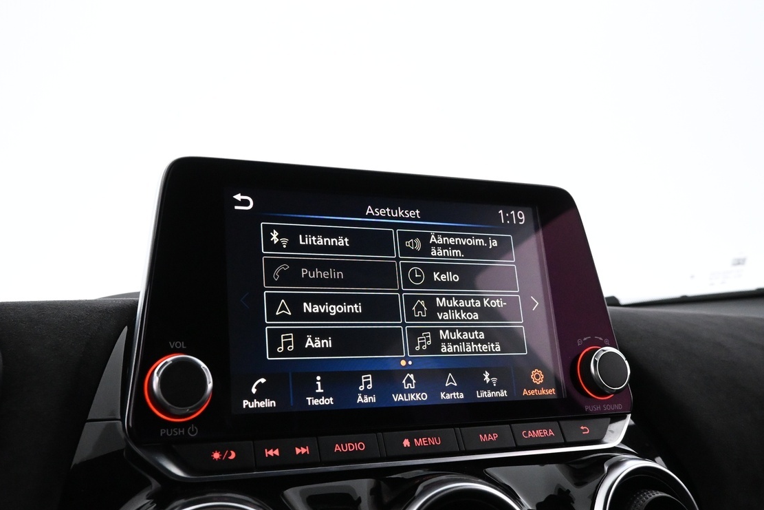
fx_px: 743
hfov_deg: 54.4
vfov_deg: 37.8
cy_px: 273
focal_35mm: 35
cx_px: 351
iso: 4000
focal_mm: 16
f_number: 4
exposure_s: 1/60
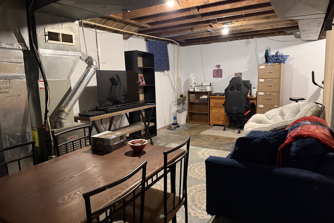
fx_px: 232
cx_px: 167
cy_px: 109
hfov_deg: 71.5
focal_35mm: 25
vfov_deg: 51.3
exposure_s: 1/40
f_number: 1.78
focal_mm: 6.76
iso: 800
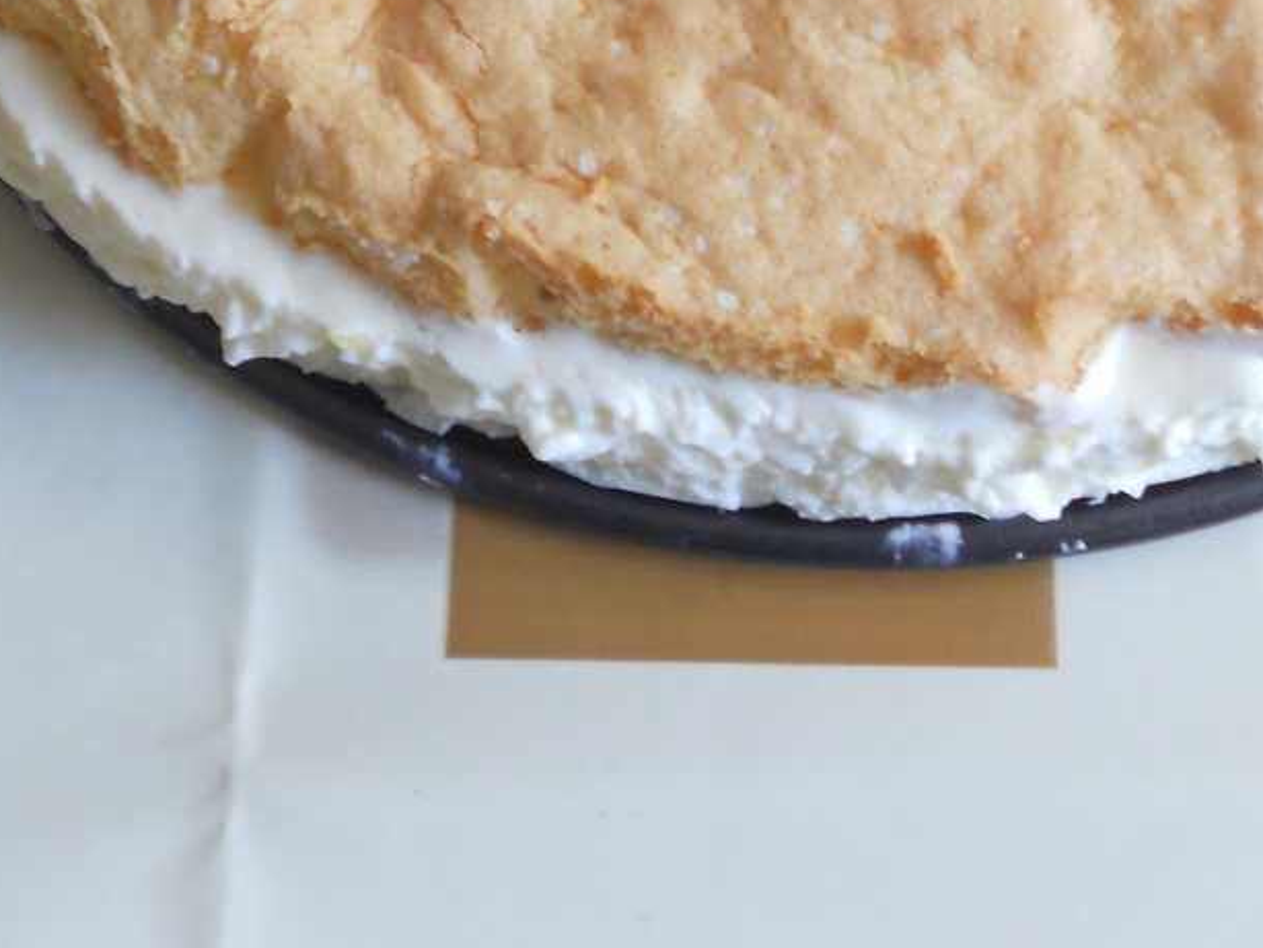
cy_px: -280
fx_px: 3614
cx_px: 710
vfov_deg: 14.3
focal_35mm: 99
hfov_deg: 19.8
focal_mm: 6.9
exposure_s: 1/30
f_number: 3.9
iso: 160
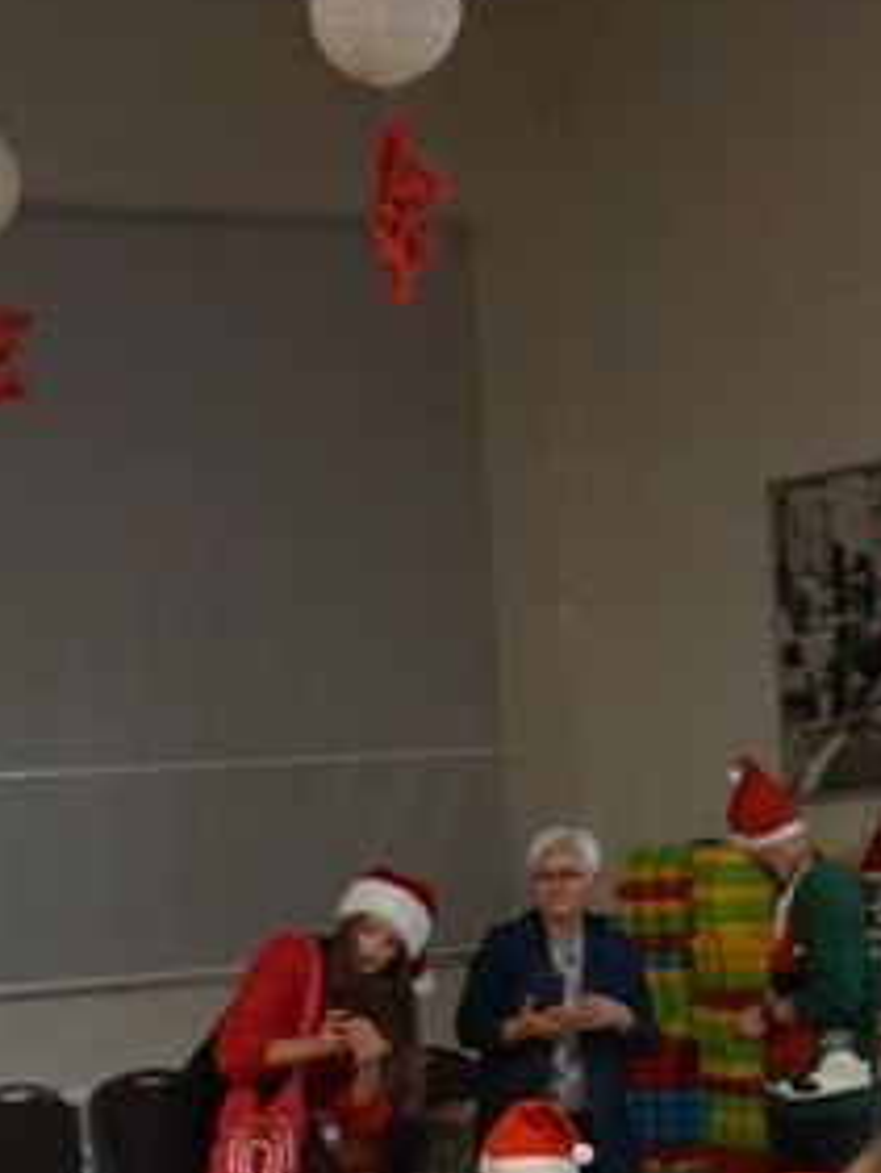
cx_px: 526
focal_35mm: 105
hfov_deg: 14.1
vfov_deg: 18.3
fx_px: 3560
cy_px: 1129
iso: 3200
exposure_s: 1/160
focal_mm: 20
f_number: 2.8
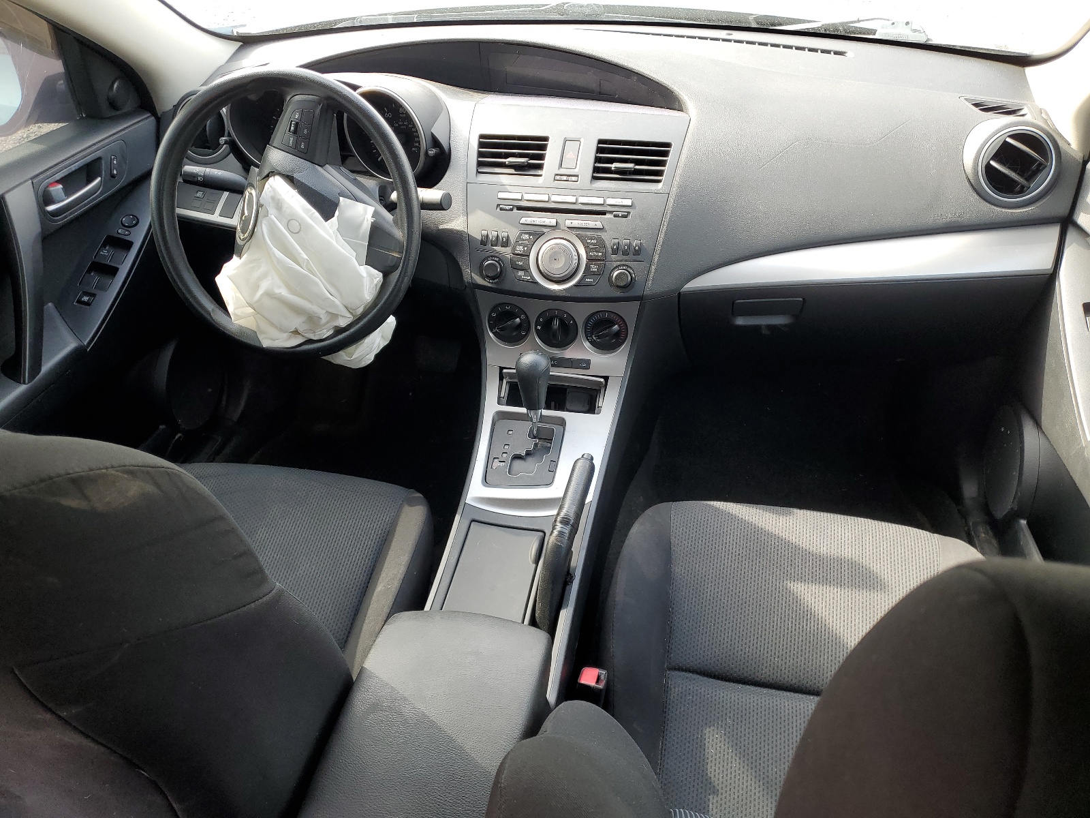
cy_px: 409
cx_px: 545
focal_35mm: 26
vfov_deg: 53.1
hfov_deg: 67.3
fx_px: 819
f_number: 1.5
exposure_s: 1/175
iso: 50
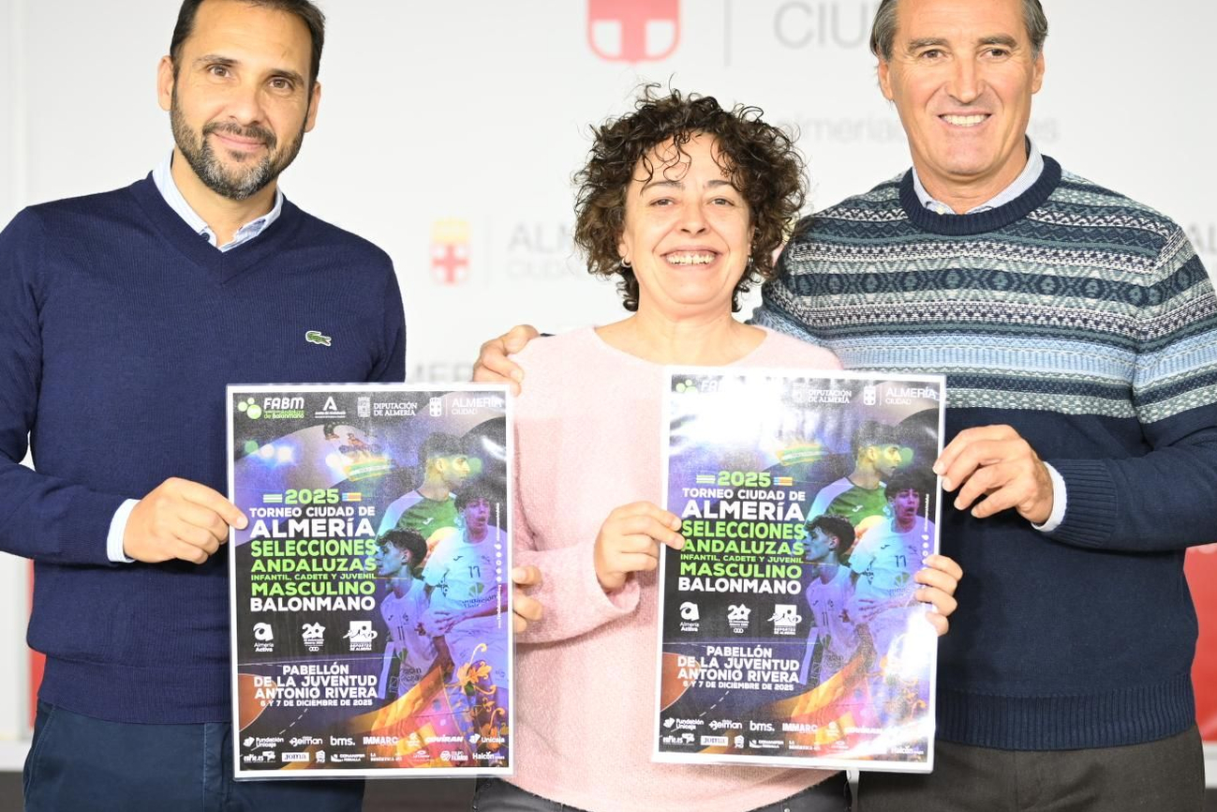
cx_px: 660
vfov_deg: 19.7
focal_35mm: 69
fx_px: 2332
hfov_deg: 29.2
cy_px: 440
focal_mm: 56
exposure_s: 1/320
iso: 1000
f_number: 2.8
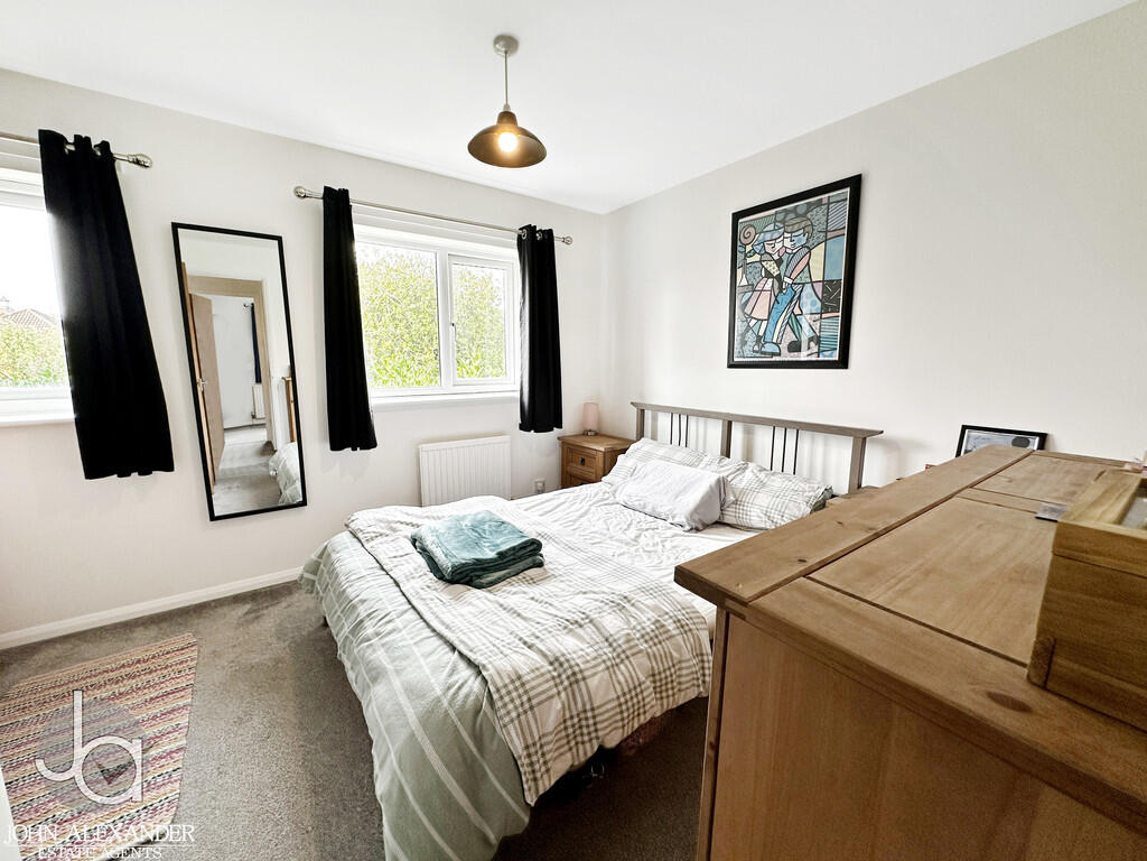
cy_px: 430
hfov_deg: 102.1
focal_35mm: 14
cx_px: 574
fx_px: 464
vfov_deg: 85.7
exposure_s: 1/99
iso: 100
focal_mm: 2.22
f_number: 2.2
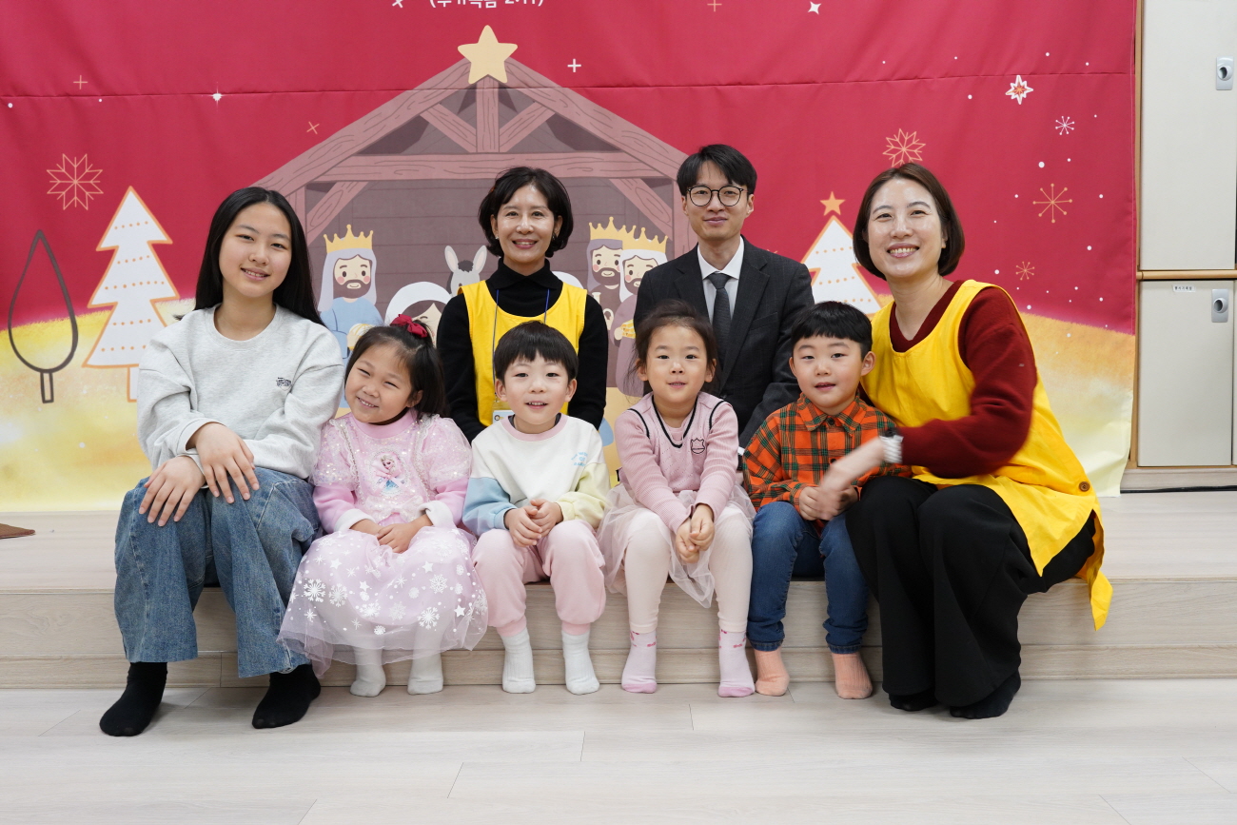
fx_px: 1168
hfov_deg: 55.8
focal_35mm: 34
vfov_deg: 38.9
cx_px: 618
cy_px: 412
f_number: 6.3
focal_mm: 34
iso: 2500
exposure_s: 1/60
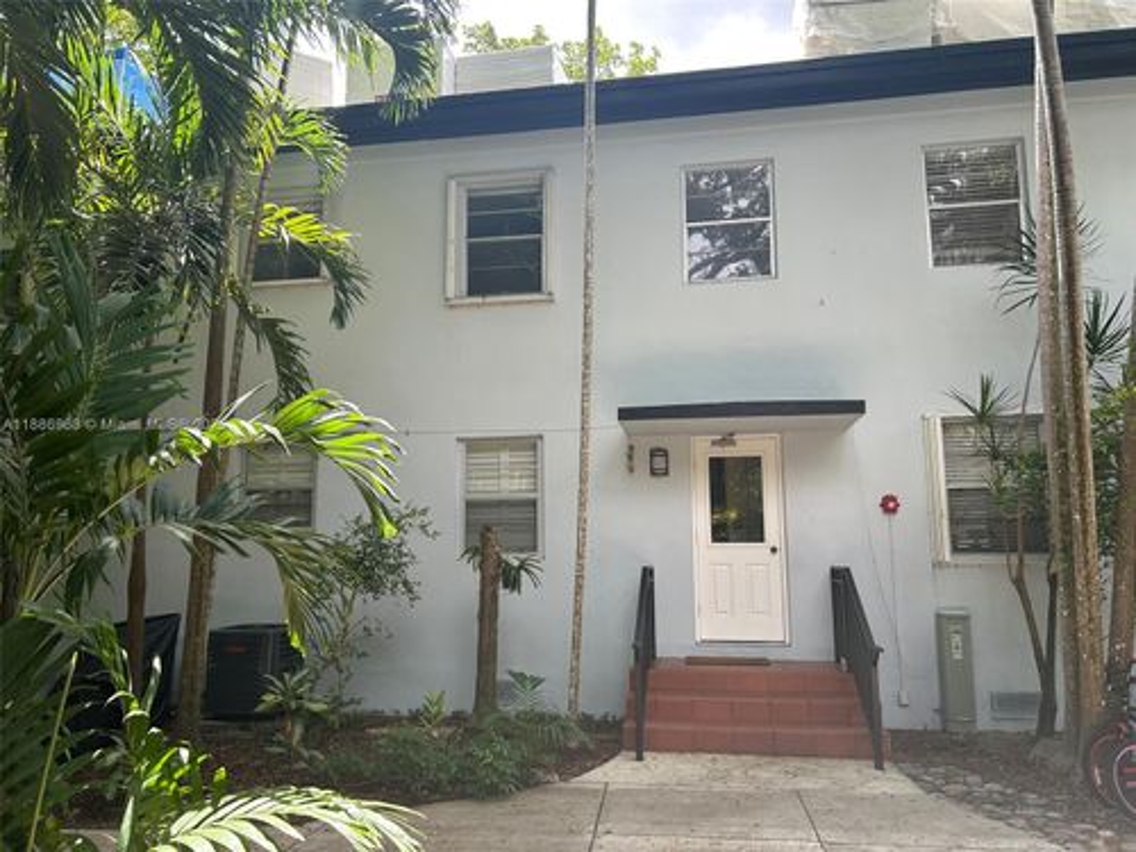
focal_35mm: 26
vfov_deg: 53.1
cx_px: 568
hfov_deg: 67.3
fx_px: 853
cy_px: 426
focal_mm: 5.7
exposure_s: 1/480
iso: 50
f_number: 1.5
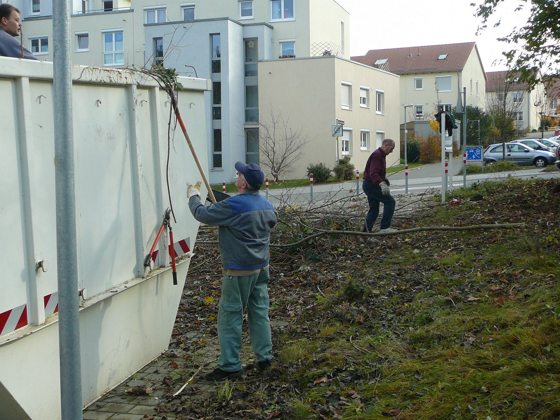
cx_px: 280
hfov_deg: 42.1
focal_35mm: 45
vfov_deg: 32.2
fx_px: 728
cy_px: 210
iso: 80
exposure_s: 1/250
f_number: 3.2
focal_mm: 6.7
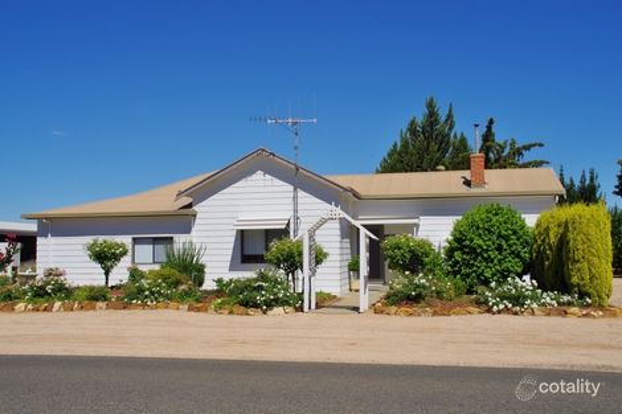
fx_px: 587
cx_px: 311
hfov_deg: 55.8
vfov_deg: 38.9
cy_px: 207
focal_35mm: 34
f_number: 13
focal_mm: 23
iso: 100
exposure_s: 1/160
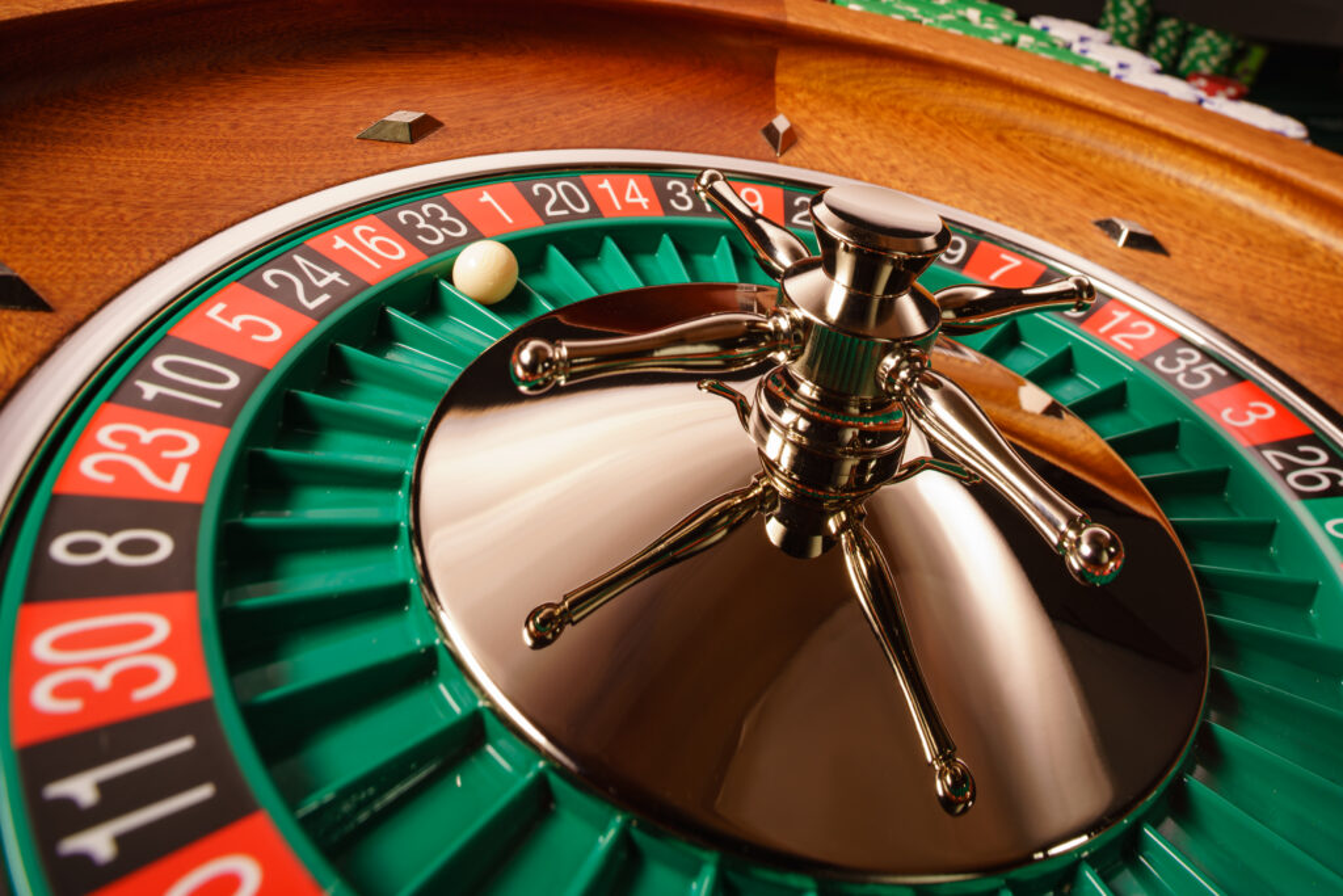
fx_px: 895
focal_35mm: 24
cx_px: 672
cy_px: 448
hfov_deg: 73.7
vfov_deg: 53.1
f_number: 16
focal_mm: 24
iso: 50
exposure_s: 2.5
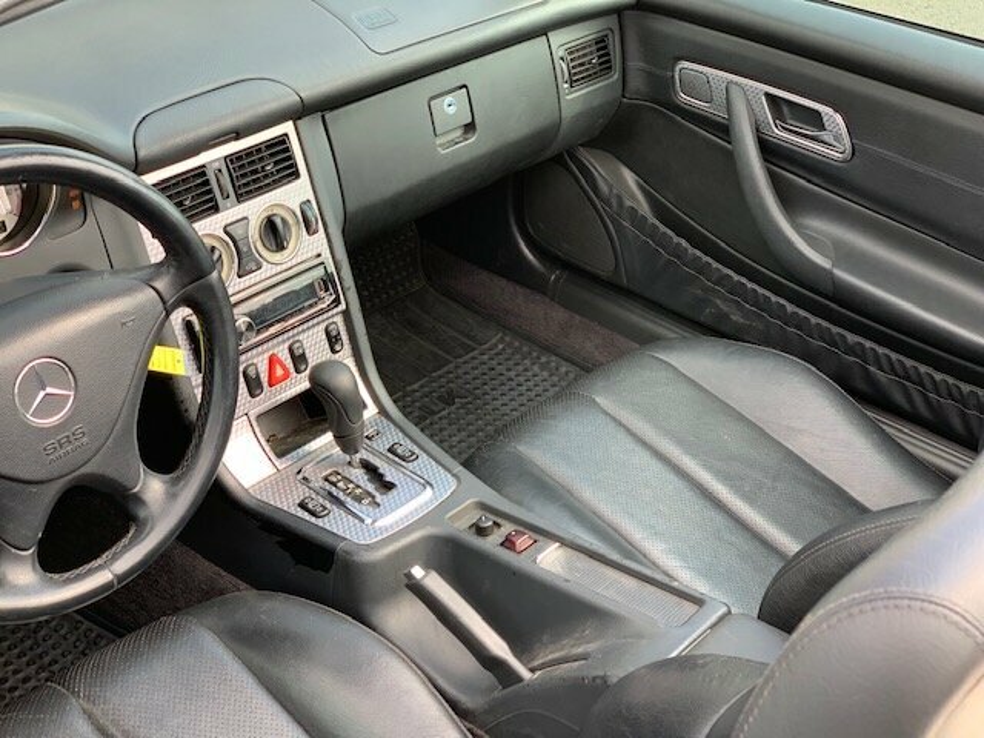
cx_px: 492
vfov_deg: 28.0
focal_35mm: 52
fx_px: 1478
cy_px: 369
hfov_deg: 36.8
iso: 32
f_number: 2.4
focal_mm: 6
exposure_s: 1/122
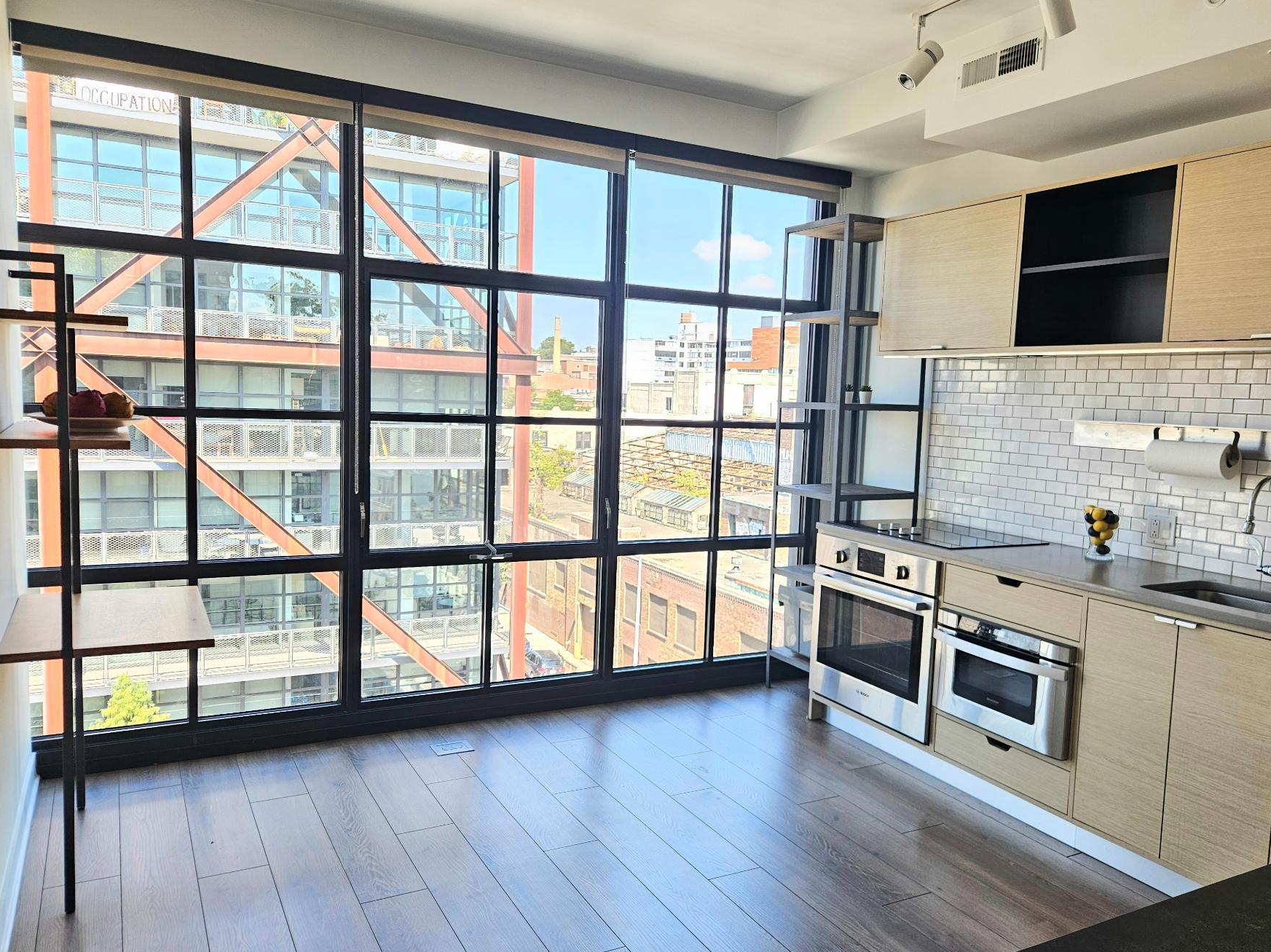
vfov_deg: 51.3
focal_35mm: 27
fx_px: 991
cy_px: 488
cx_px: 673
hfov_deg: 65.3
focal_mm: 5.4
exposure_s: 1/120
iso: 50
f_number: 1.8
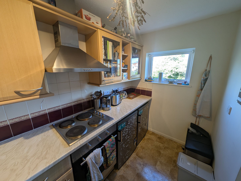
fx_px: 84
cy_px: 90
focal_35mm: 12
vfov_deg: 94.6
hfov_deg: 110.5
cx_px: 120
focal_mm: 2.23
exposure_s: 1/73.8
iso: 45
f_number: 1.95
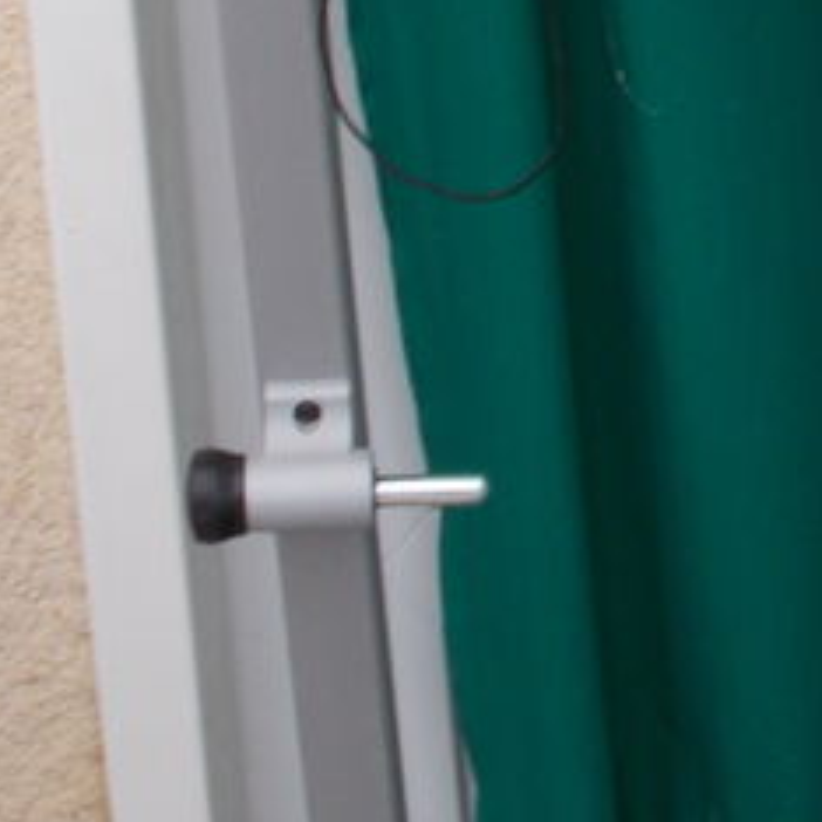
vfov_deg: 9.1
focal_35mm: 189
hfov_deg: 9.1
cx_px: 1177
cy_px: -158
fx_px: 5078
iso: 80
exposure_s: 1/30
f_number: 4.5
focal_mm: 9
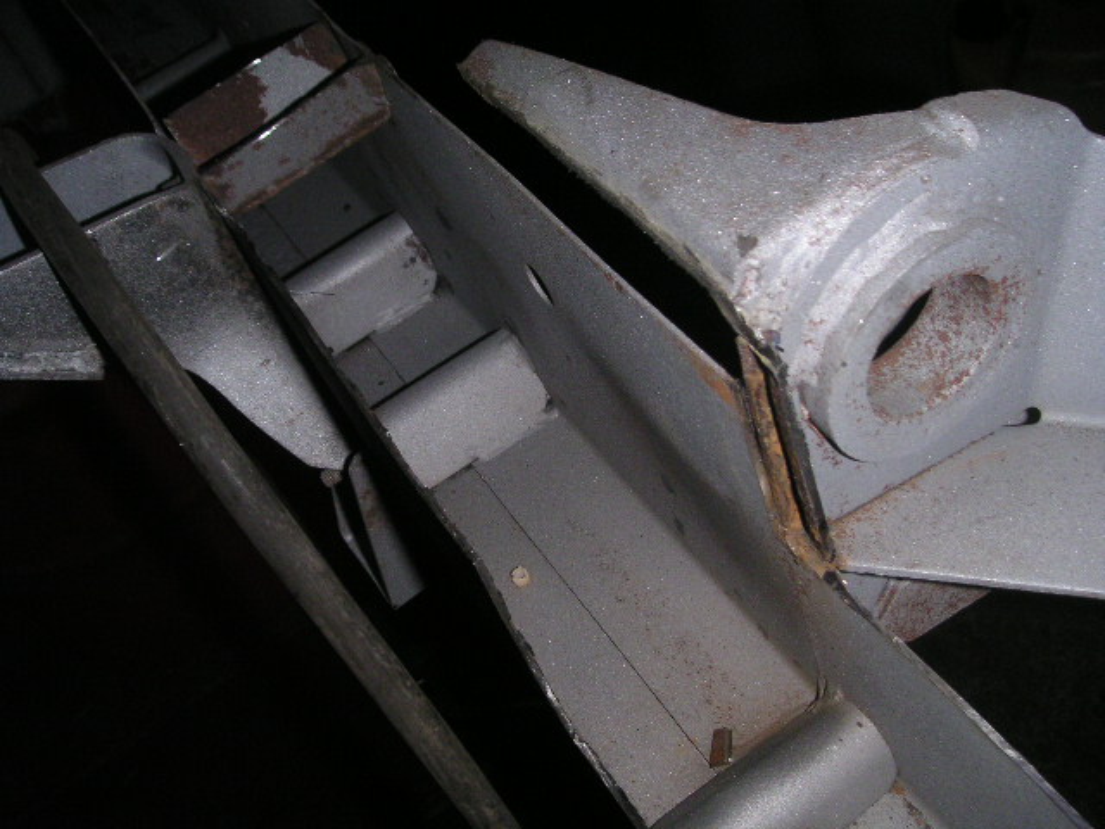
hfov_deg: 49.0
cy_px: 414
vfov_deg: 37.7
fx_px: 1213
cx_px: 552
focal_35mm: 38
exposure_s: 1/45
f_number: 6.7
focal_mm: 5.9
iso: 160
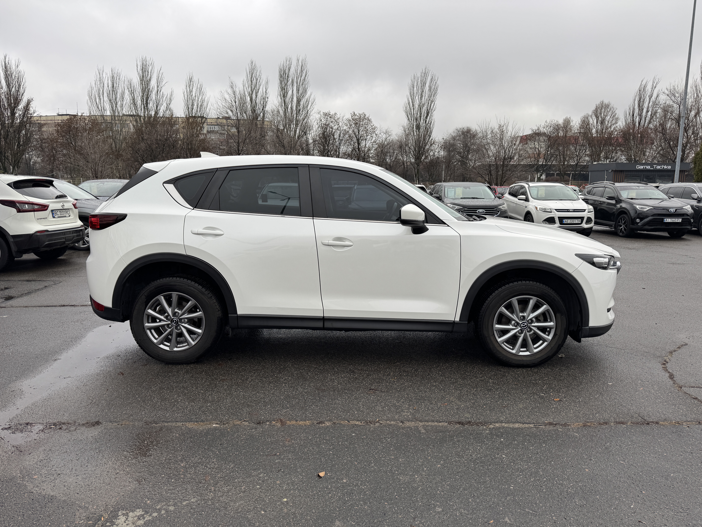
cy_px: 264
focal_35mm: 24
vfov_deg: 56.8
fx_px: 487
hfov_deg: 71.6
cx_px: 351
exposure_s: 1/535
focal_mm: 6.76
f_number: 1.78
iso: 80
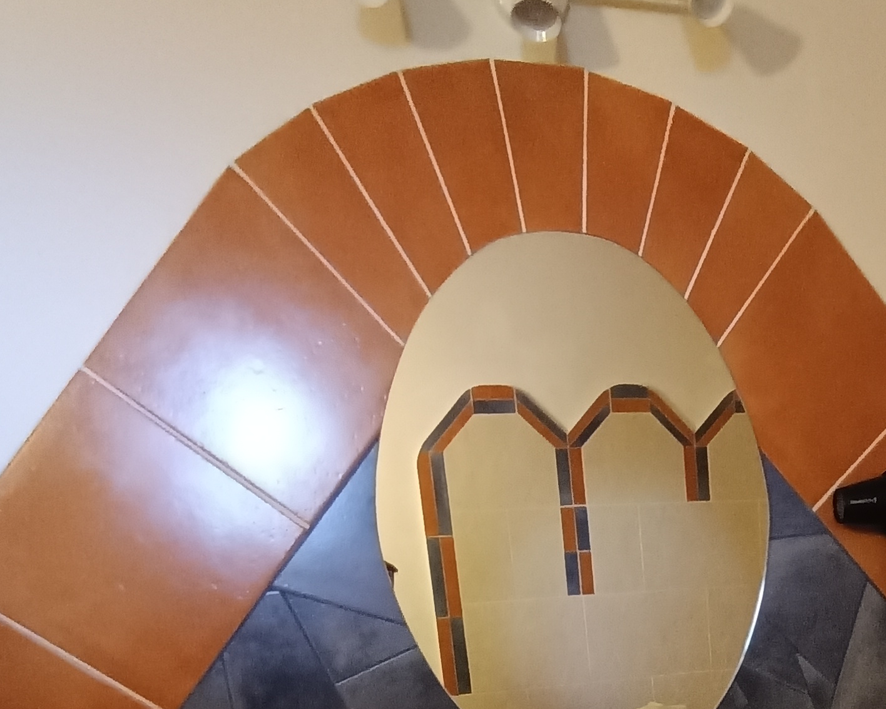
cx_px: 721
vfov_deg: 34.9
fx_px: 944
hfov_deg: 47.3
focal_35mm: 36
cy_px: 796
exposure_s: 1/14.3
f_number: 2.2
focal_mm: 1.65
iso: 1179
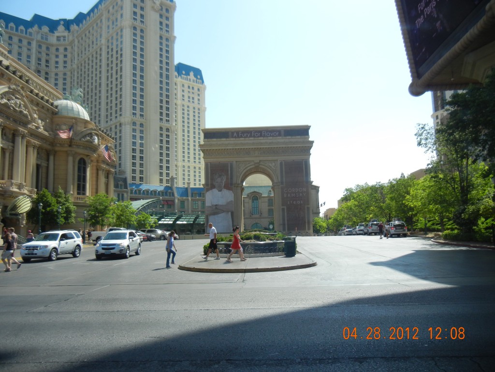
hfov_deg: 60.0
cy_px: 186
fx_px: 429
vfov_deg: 46.8
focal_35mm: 30
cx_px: 248
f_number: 3.5
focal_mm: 5.4
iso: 160
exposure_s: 1/860
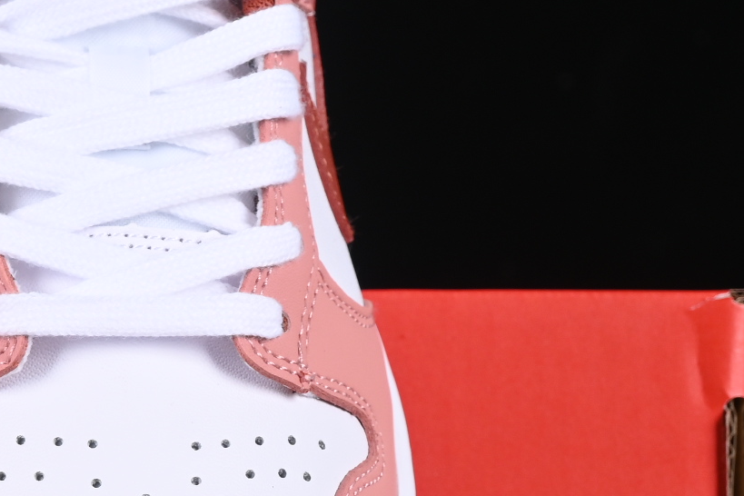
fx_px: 5270
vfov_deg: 5.4
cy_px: 314
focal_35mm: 255
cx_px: -163
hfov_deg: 8.0
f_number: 7.1
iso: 160
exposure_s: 1/60
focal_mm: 50
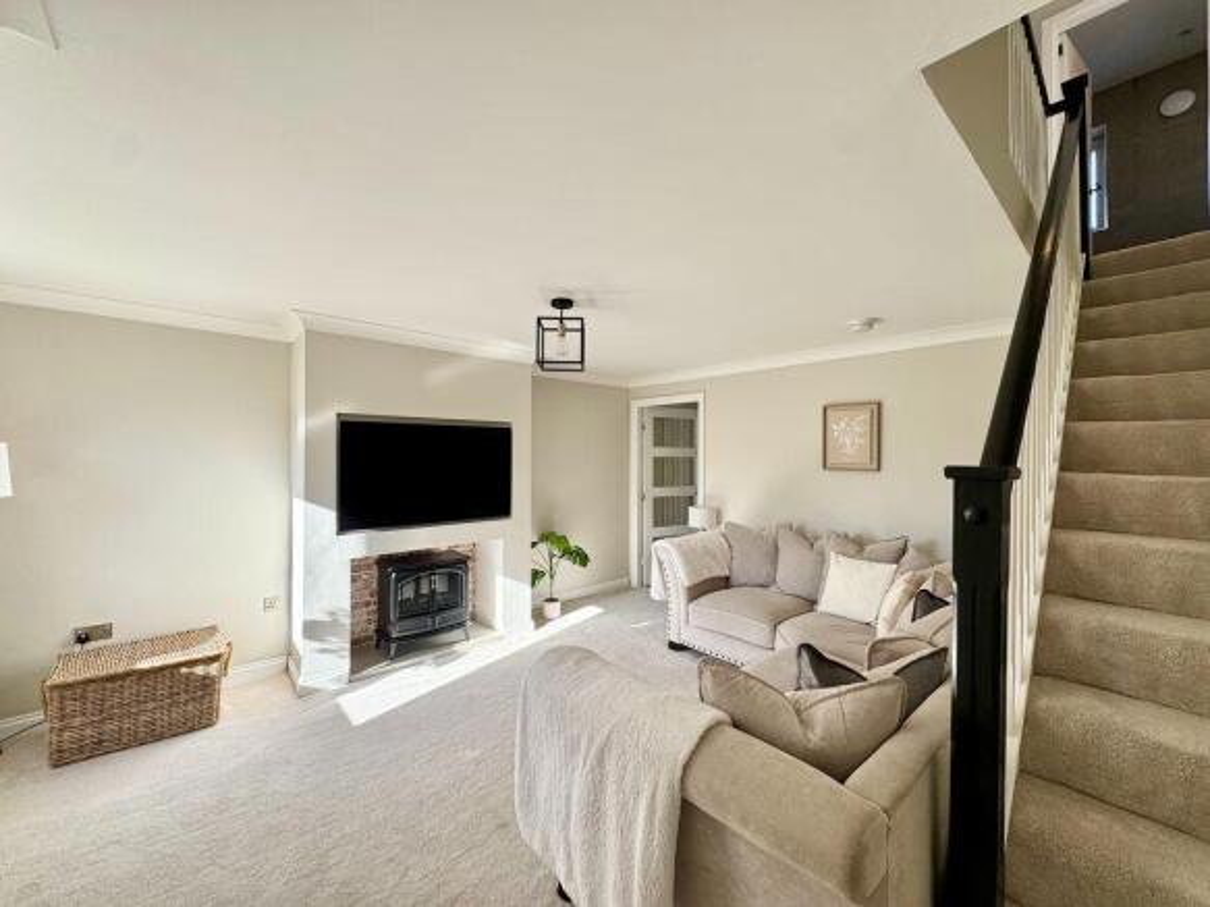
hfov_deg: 102.1
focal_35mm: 14
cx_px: 605
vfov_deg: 85.7
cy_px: 454
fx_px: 489
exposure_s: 1/123
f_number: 2.2
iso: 40
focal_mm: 2.22
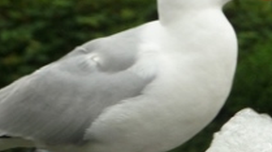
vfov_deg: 2.1
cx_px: 143
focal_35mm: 585
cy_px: 68
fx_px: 4214
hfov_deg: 3.7
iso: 320
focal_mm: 47
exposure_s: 1/125
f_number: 4.9
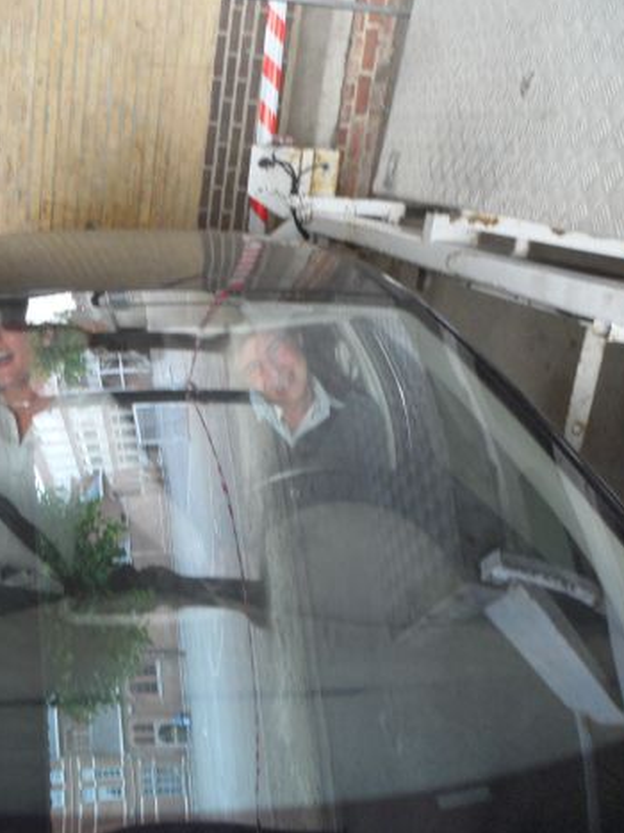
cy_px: 419
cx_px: 78
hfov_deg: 36.6
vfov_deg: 50.1
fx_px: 890
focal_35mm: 37
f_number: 3.5
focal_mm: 4.9
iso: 160
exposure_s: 1/45
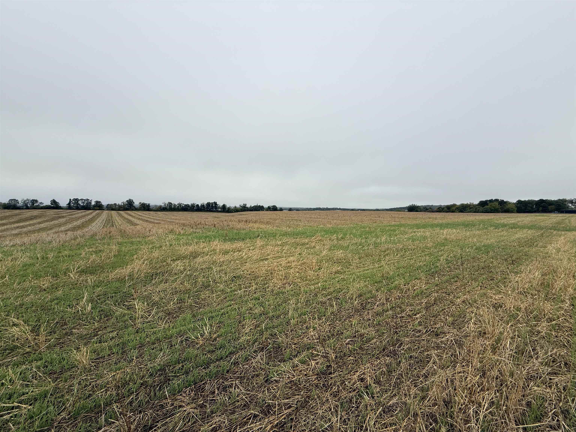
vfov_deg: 85.7
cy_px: 216
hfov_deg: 102.1
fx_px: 233
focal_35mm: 14
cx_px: 288
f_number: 2.2
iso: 50
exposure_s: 1/760
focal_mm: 2.22
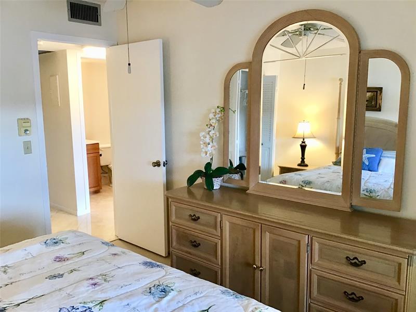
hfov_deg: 58.4
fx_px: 373
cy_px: 156
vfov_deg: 45.4
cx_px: 208
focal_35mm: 31
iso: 80
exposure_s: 1/30
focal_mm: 3.3
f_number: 2.4
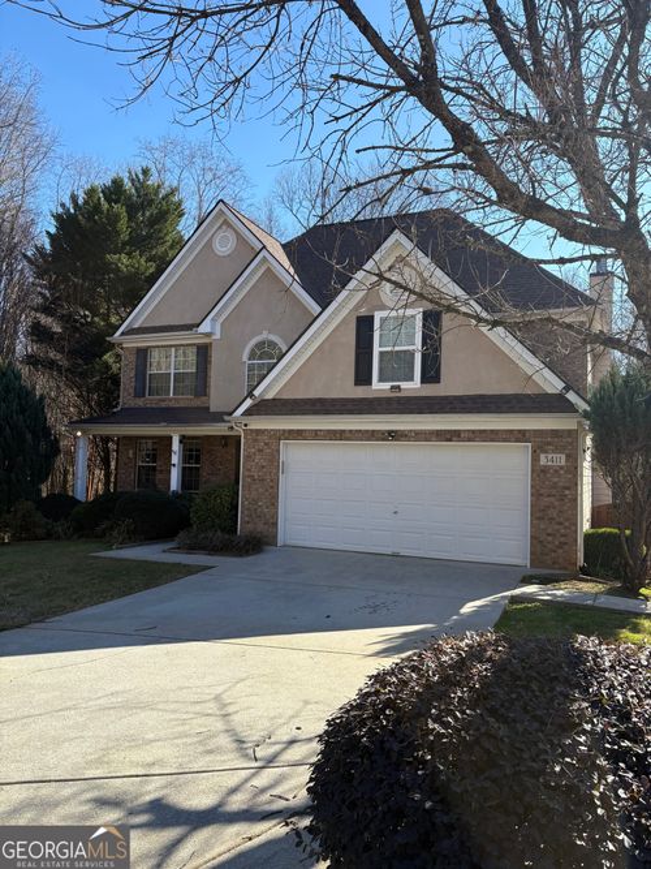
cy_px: 434
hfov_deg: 53.0
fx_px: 652
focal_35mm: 26
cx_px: 326
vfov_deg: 67.3
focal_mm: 5.96
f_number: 1.6
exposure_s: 1/1626
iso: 50
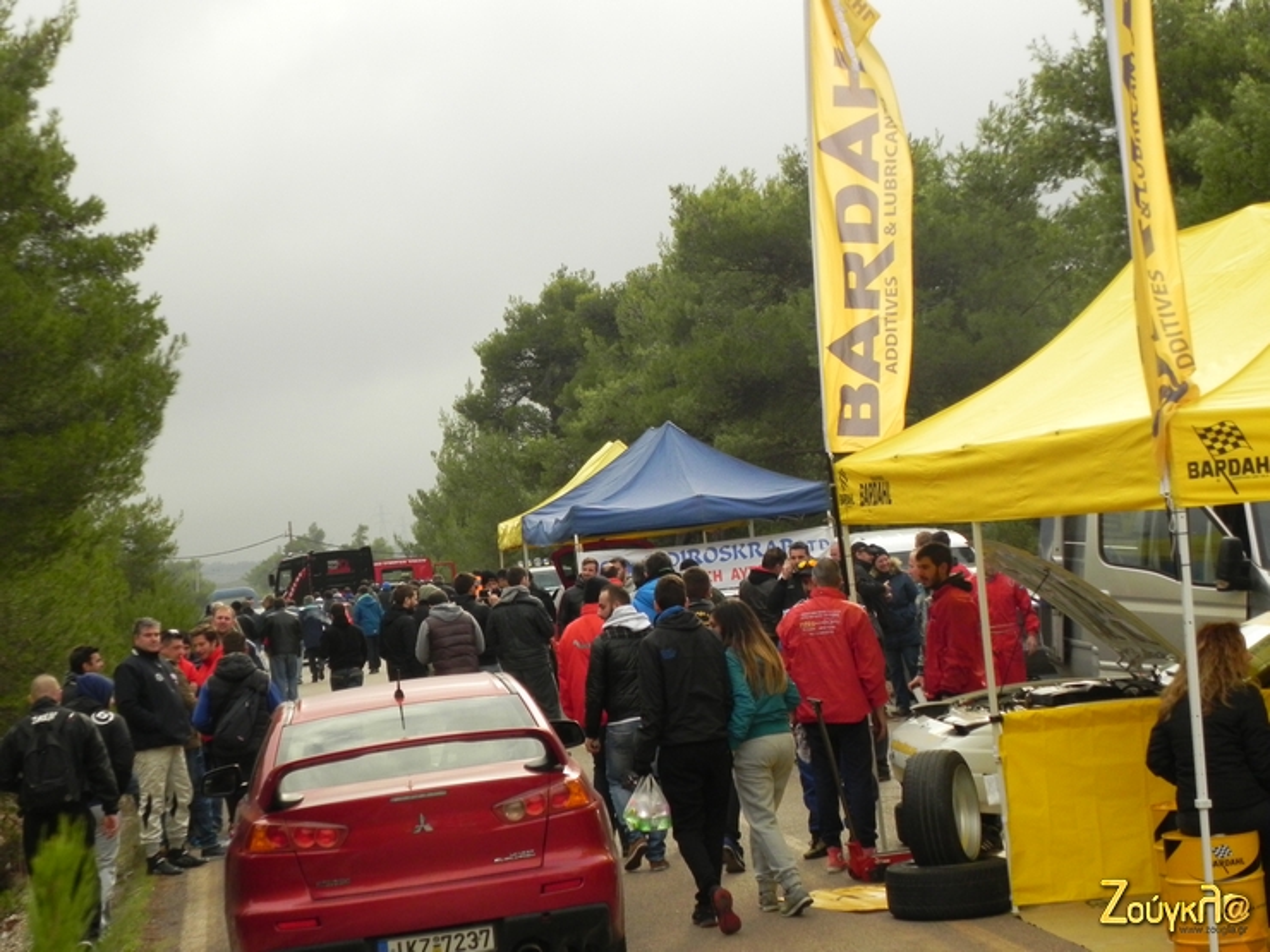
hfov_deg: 23.0
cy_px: 476
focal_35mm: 85
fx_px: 3119
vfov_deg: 17.4
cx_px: 635
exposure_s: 1/1250
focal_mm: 15.1
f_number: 4
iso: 325
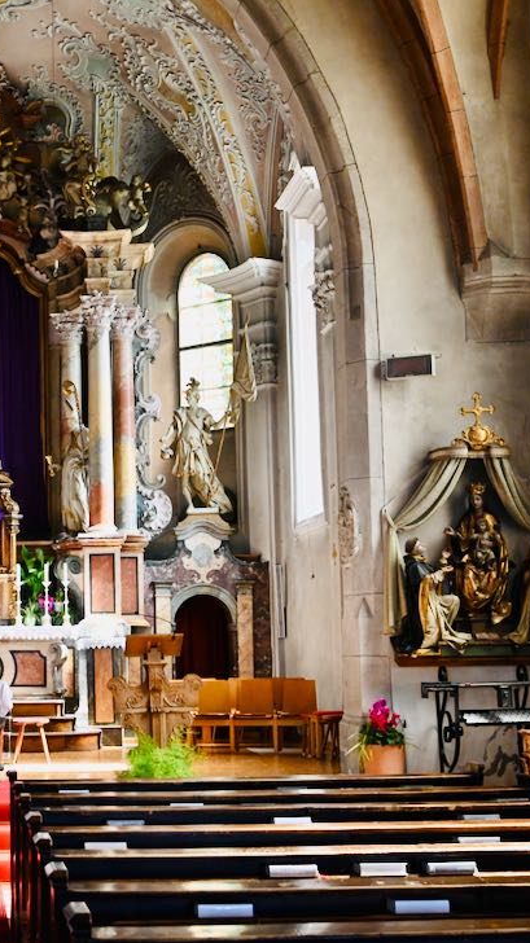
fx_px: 1425
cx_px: 14
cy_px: 473
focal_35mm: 57
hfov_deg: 20.5
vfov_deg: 36.6
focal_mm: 24
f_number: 2.8
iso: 2800
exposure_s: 1/125
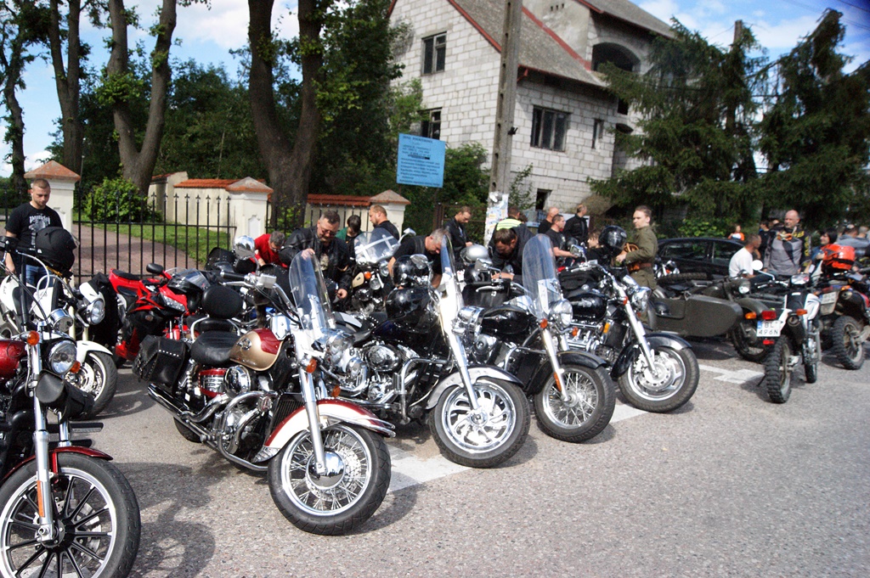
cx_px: 435
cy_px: 289
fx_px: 652
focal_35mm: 27
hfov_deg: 67.4
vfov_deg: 47.9
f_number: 11
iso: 1600
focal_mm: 18
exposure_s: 1/1000
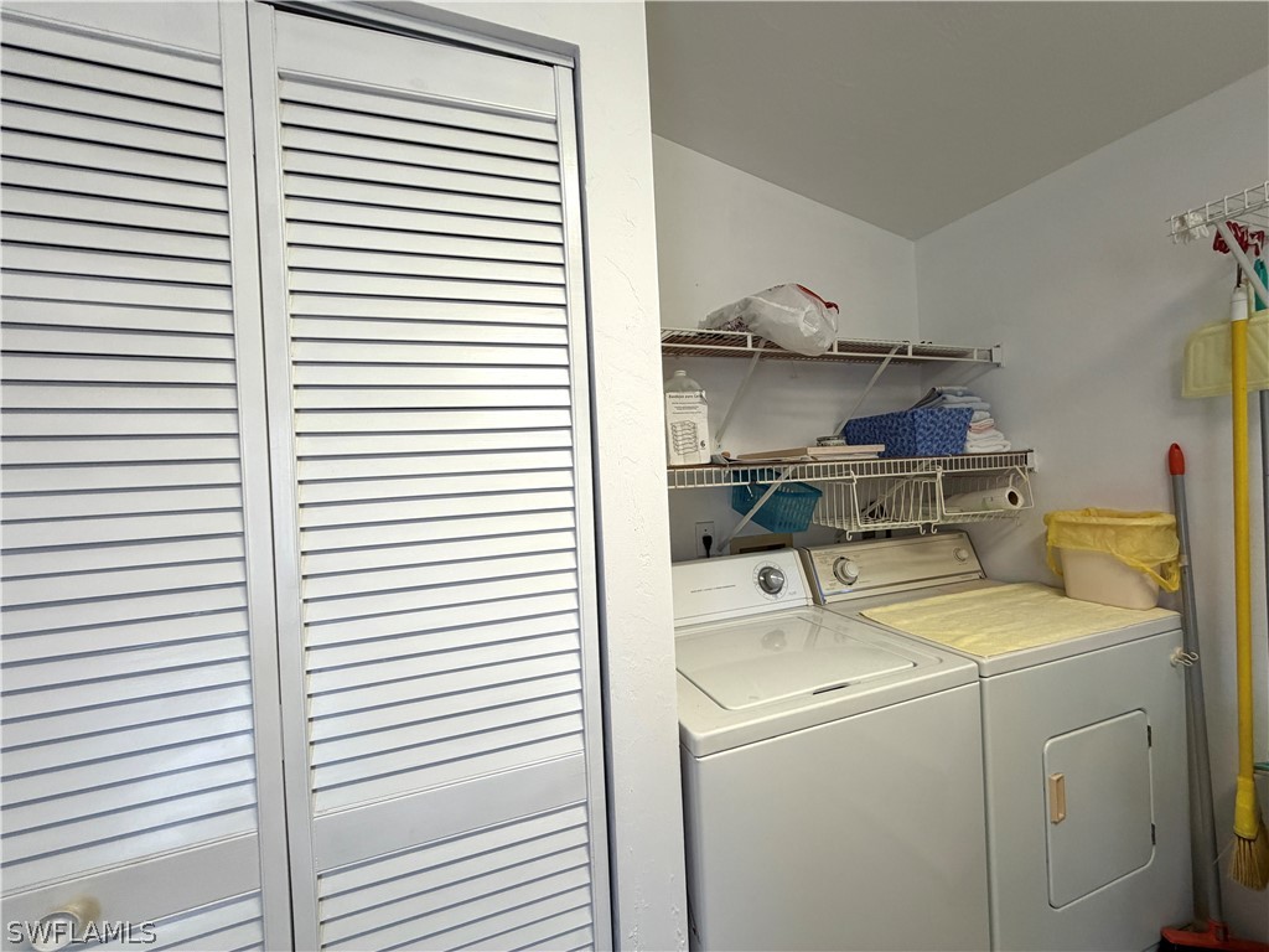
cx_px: 634
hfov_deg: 102.1
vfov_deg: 85.7
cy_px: 476
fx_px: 513
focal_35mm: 14
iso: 160
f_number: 2.2
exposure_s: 1/120
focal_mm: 2.22
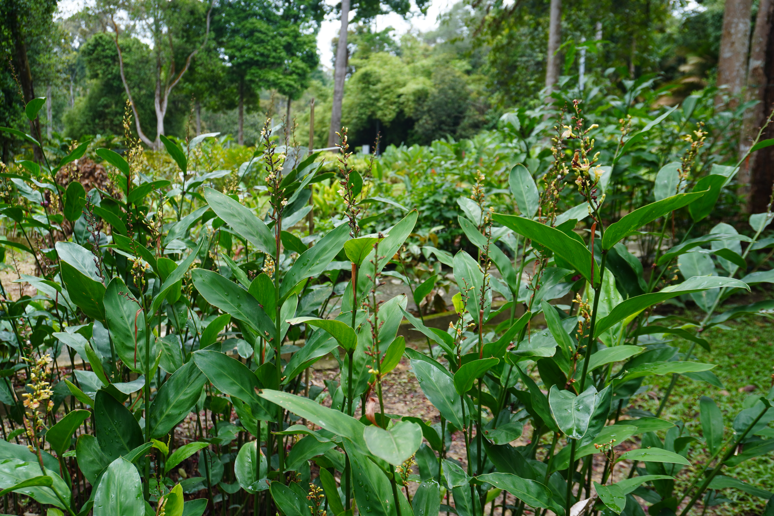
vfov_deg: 38.4
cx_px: 387
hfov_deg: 55.1
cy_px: 258
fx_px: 742
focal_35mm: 34
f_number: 5.6
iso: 100
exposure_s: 1/80
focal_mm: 23
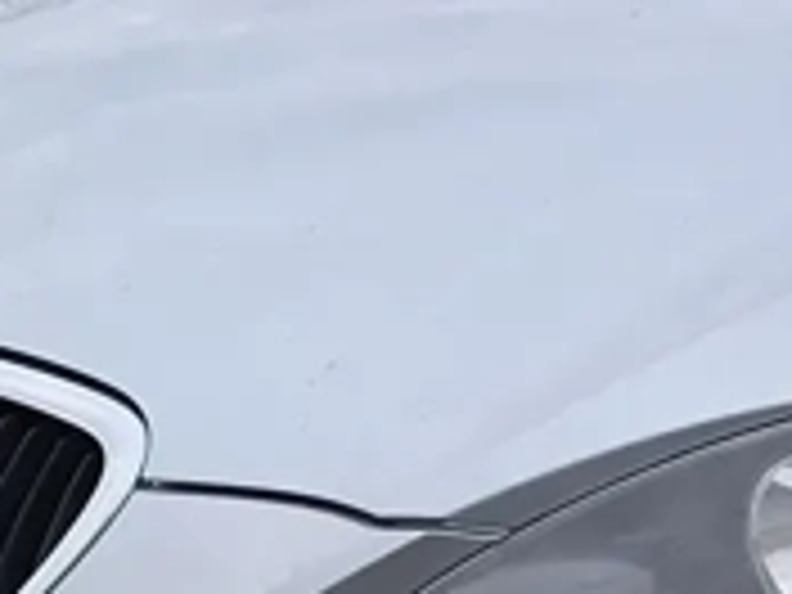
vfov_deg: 11.3
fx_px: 2997
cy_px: 284
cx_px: 1156
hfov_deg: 14.2
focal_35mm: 131
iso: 125
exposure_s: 1/50
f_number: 1.8
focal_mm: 5.54
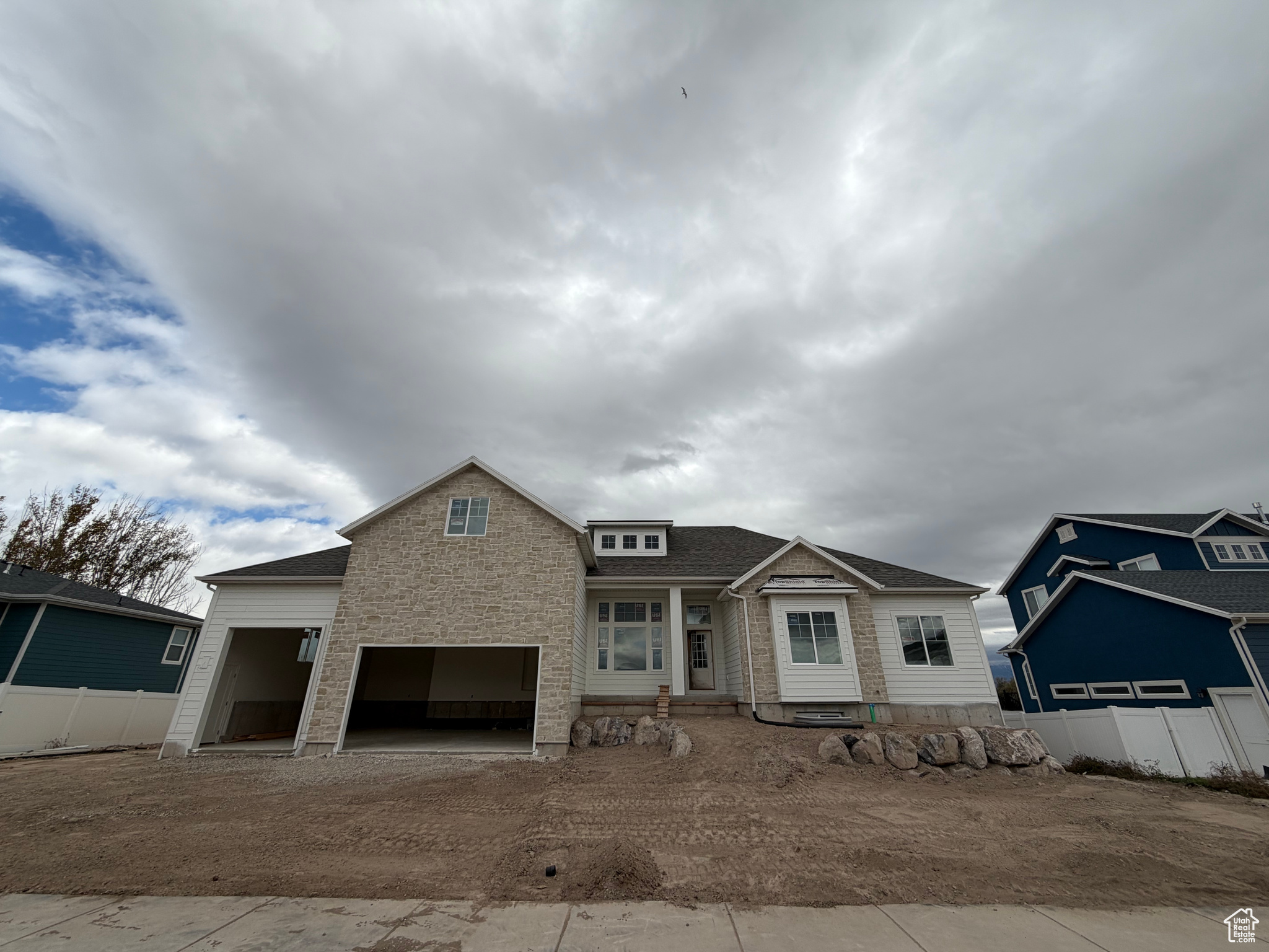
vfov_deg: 85.7
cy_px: 476
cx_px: 634
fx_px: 513
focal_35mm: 14
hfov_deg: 102.1
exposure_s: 1/876
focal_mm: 2.22
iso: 20
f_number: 2.2
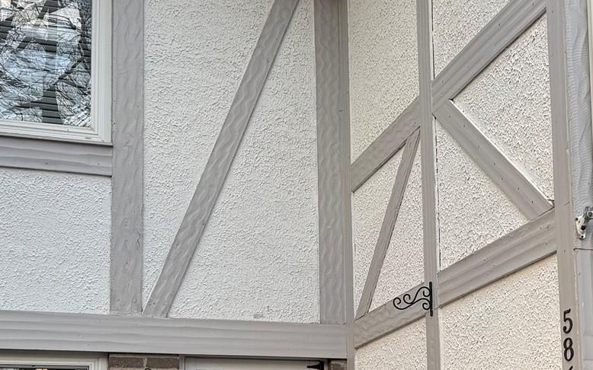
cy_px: 340
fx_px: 1083
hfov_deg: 30.3
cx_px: 421
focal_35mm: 67
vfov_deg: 19.0
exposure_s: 1/121
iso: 100
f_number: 1.78
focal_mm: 6.76
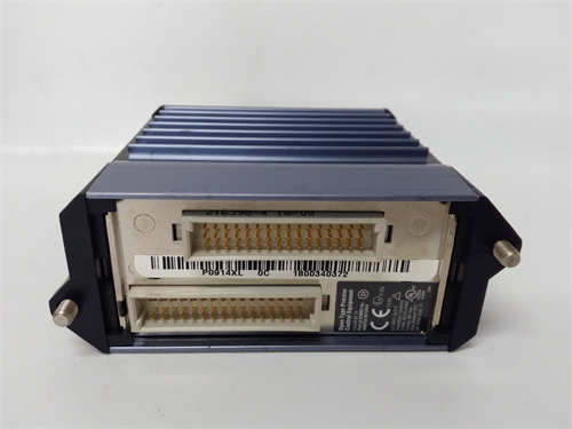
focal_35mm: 27
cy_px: 214
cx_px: 286
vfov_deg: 51.4
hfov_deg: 65.3
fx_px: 446
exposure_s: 1/33
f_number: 2
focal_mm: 3.79
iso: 182
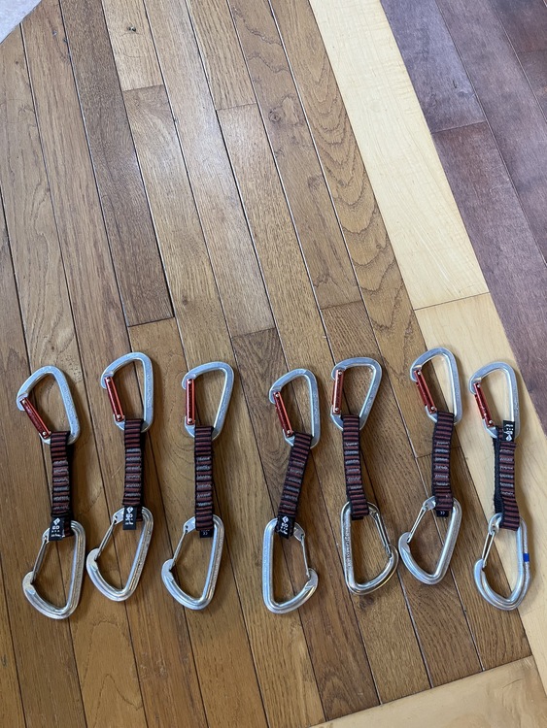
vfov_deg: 67.3
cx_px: 274
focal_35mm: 26
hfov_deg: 53.1
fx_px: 547
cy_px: 364
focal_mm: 5.1
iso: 125
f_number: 1.6
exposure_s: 1/60
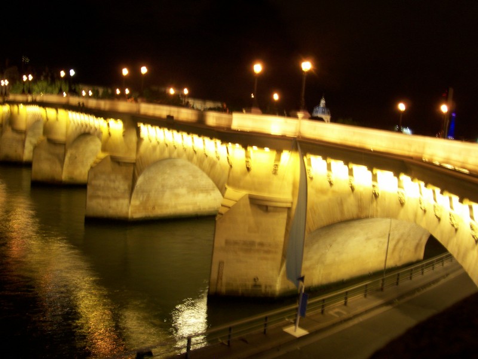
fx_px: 469
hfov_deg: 54.0
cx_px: 239
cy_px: 180
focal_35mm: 34
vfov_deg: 41.8
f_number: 5.1
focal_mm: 5.6
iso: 80
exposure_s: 2
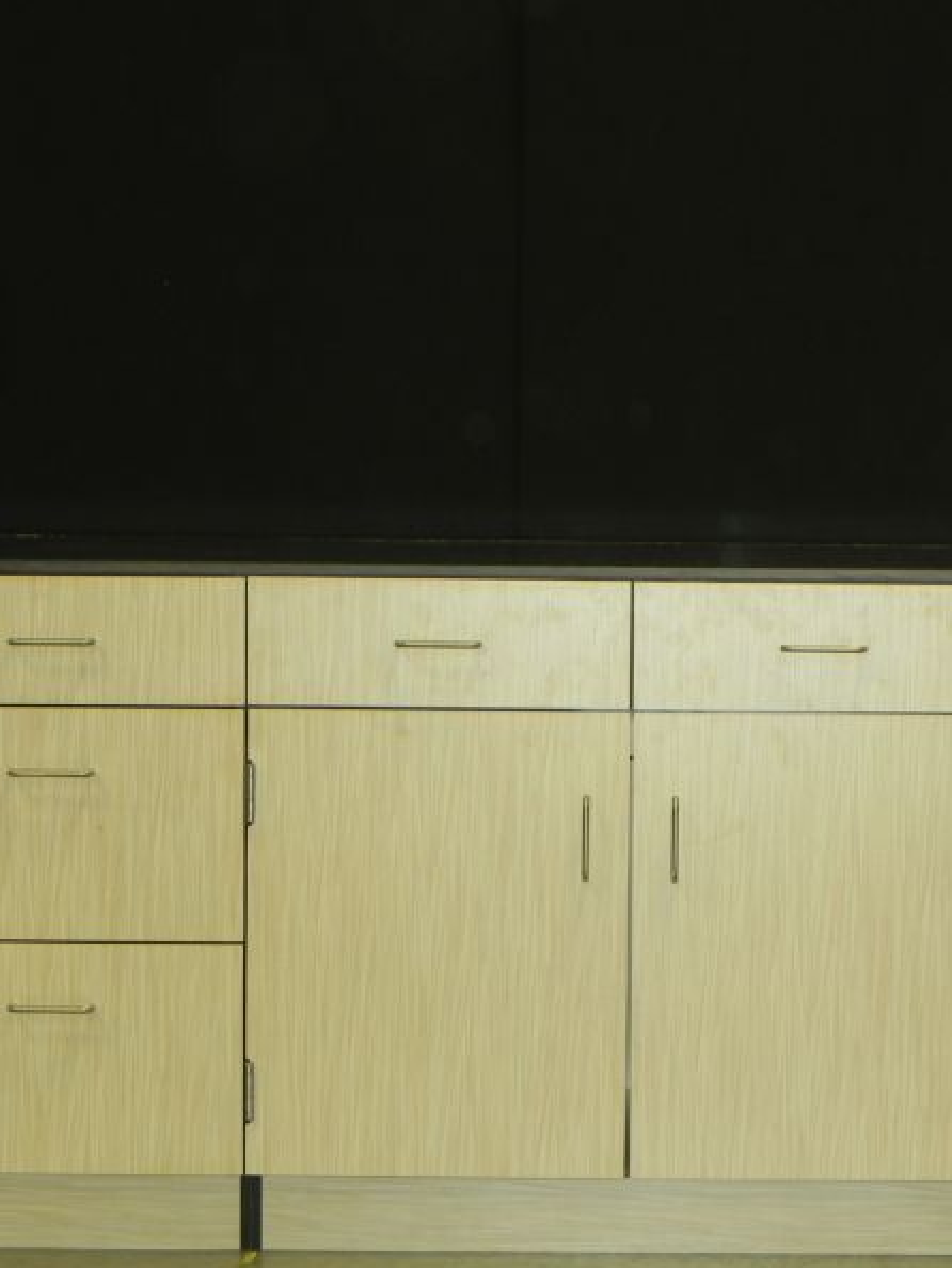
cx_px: 649
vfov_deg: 19.4
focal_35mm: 101
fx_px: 3701
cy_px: 636
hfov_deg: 14.6
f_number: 4
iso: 200
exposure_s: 1/30
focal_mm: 13.4
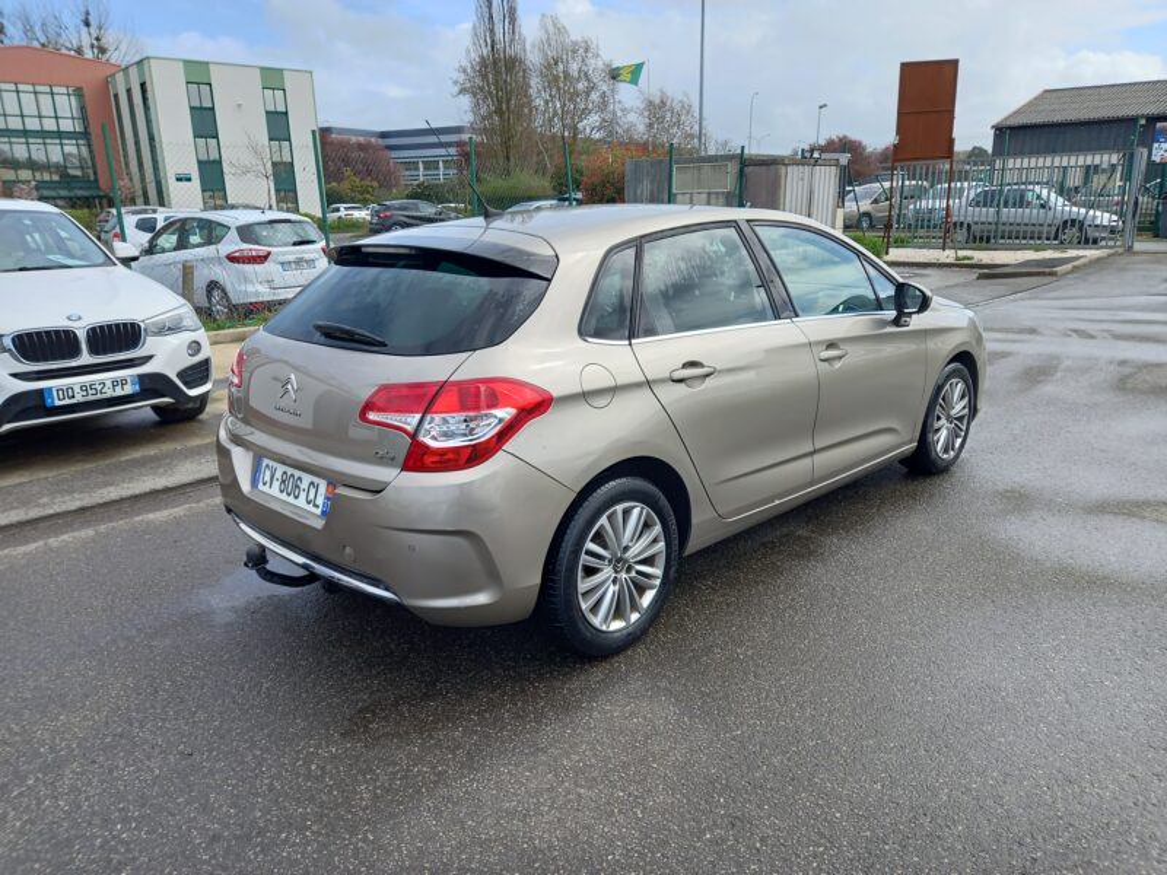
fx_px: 843
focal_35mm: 25
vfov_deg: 54.9
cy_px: 438
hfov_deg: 69.4
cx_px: 584
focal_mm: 4.6
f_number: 2
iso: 25
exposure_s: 1/420
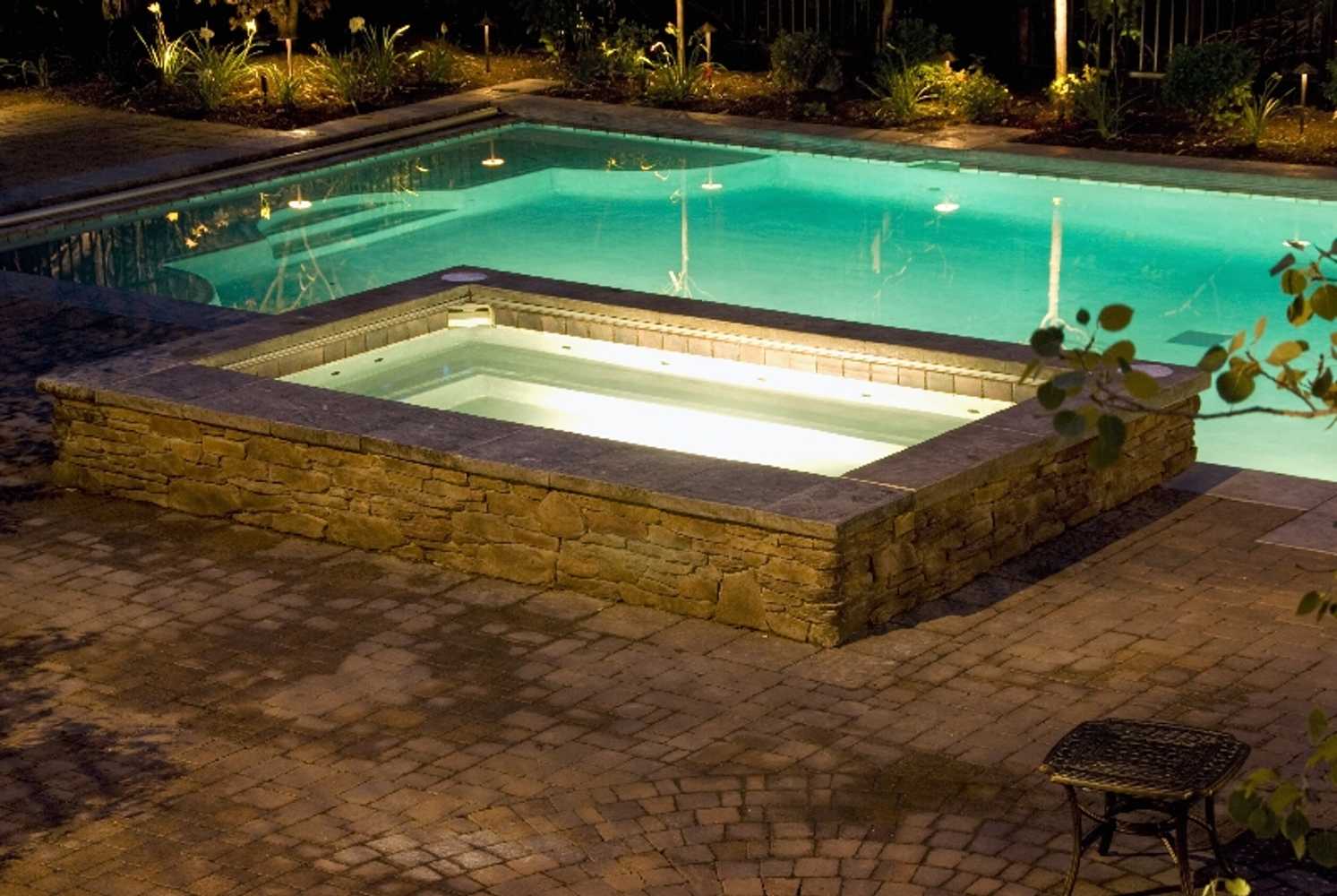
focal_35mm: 90
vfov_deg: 15.2
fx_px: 3347
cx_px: 668
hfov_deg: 22.6
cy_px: 448
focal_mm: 60
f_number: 8
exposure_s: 5
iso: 100
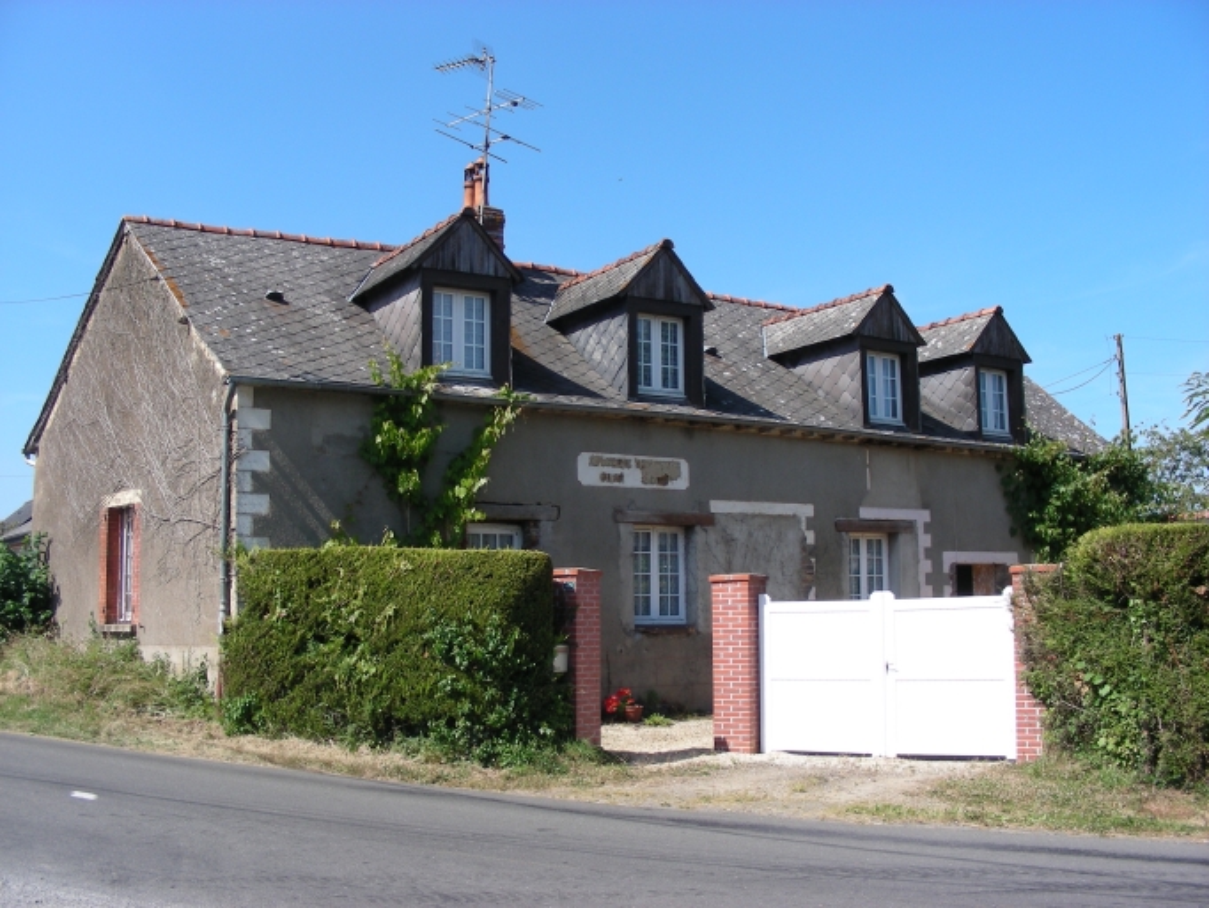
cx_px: 604
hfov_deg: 49.0
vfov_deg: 37.7
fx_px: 1328
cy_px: 454
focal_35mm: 38
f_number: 4
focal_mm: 6.3
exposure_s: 1/350
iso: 50
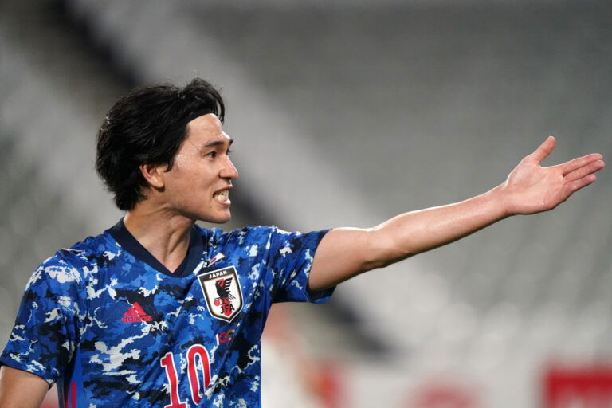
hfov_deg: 3.4
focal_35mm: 600
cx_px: 306
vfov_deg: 2.3
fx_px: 10199
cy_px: 204
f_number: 6.3
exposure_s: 1/1250
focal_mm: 600
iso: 6400
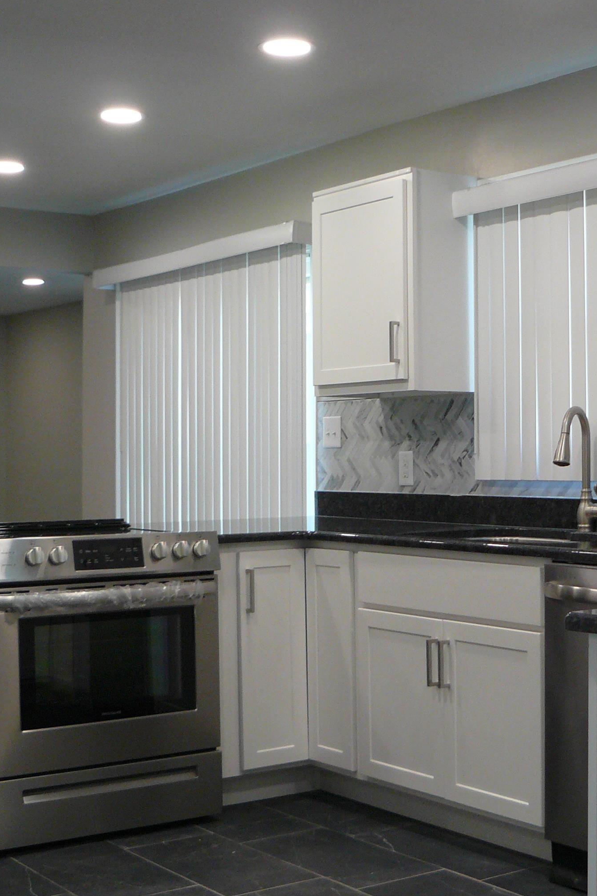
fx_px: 1418
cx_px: 459
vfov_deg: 35.0
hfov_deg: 23.5
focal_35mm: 57
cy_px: 416
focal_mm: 6
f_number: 2.8
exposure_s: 1/30
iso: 160
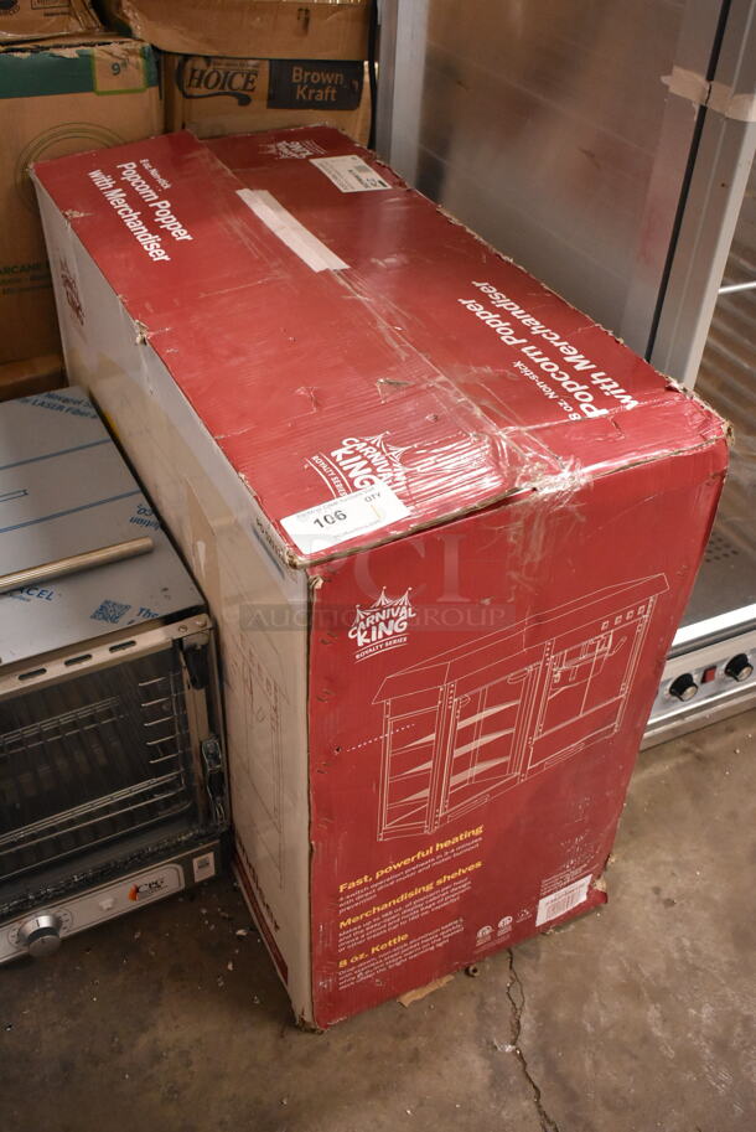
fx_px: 1038
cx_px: 378
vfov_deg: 57.2
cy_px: 566
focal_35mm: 33
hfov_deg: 40.0
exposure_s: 1/125
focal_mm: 22
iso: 4000
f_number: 3.8
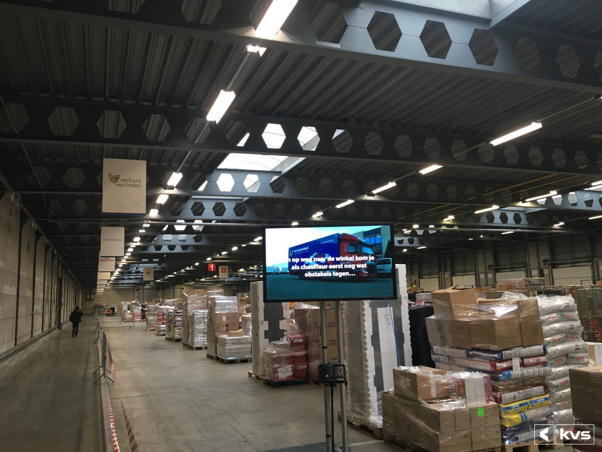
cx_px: 301
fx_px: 504
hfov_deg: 61.7
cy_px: 226
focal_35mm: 29
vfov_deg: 48.2
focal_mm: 4.15
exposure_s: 1/33
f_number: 2.2
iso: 125
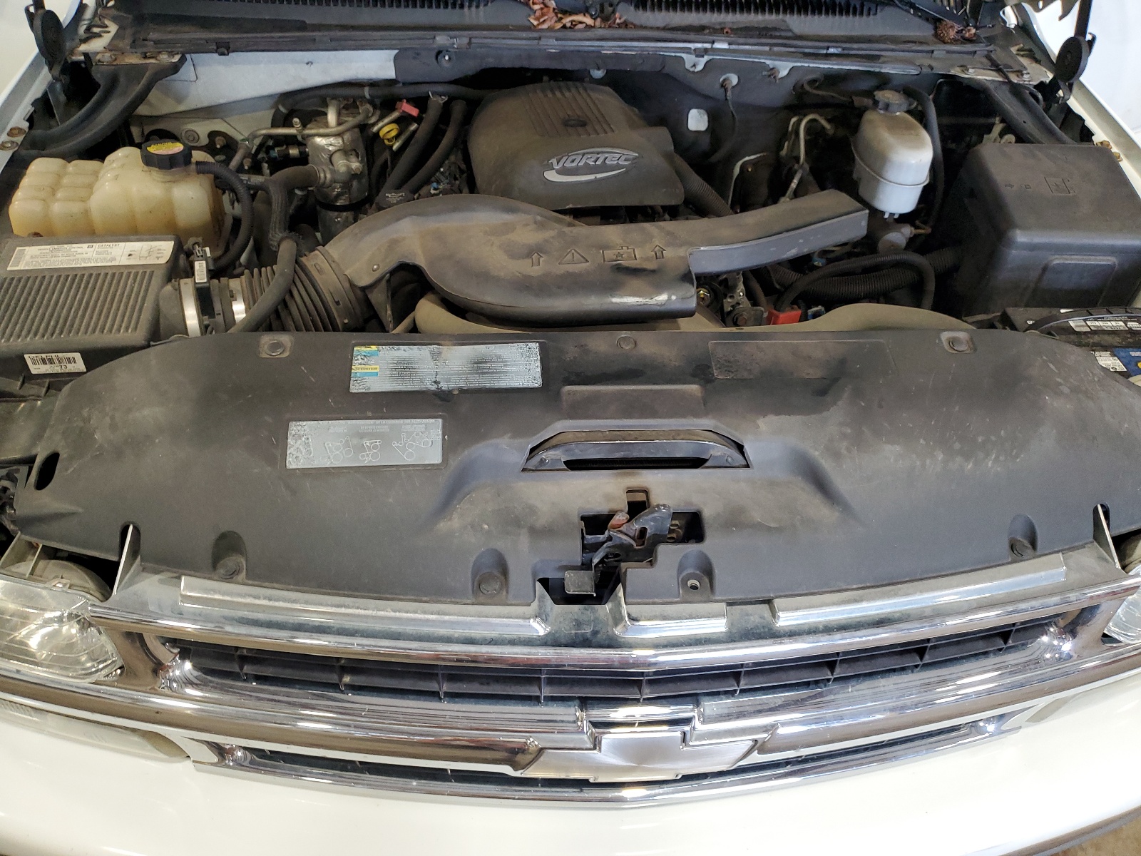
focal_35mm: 26
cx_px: 570
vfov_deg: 53.1
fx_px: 857
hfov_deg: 67.3
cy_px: 428
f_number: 1.5
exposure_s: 1/60.2
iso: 133
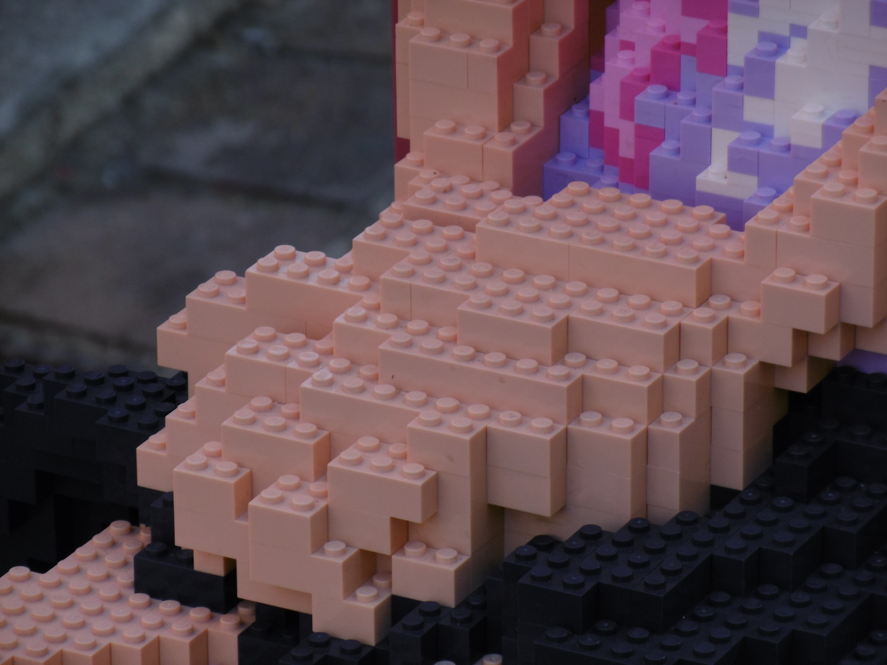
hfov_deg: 6.9
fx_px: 7380
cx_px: 444
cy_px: 332
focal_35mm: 288
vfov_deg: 5.2
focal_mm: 51.6
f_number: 6.3
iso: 100
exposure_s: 1/100
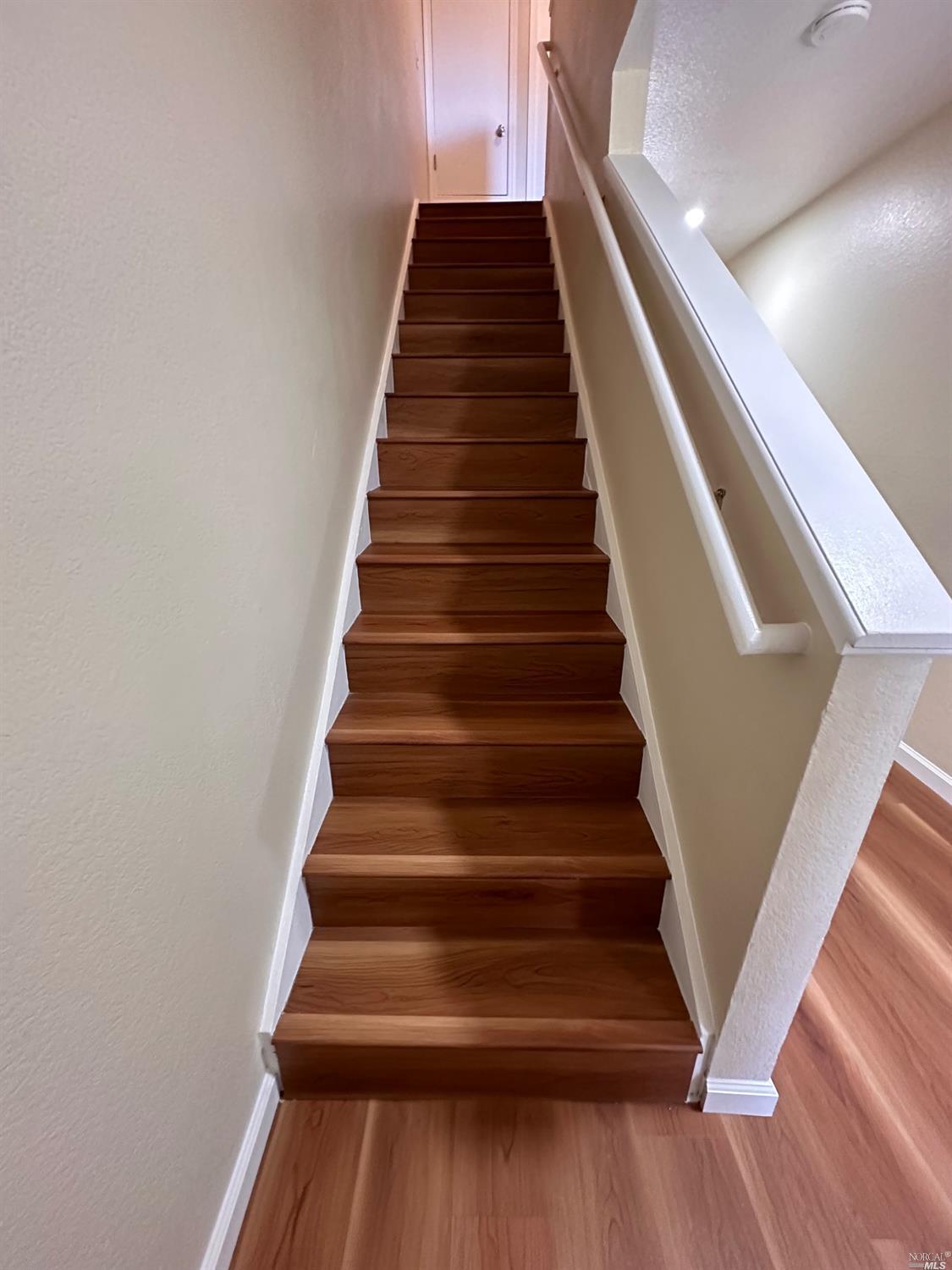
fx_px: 513
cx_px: 476
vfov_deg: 102.1
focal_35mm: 14
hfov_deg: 85.7
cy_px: 635
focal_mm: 2.22
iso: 800
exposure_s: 1/60
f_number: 2.2
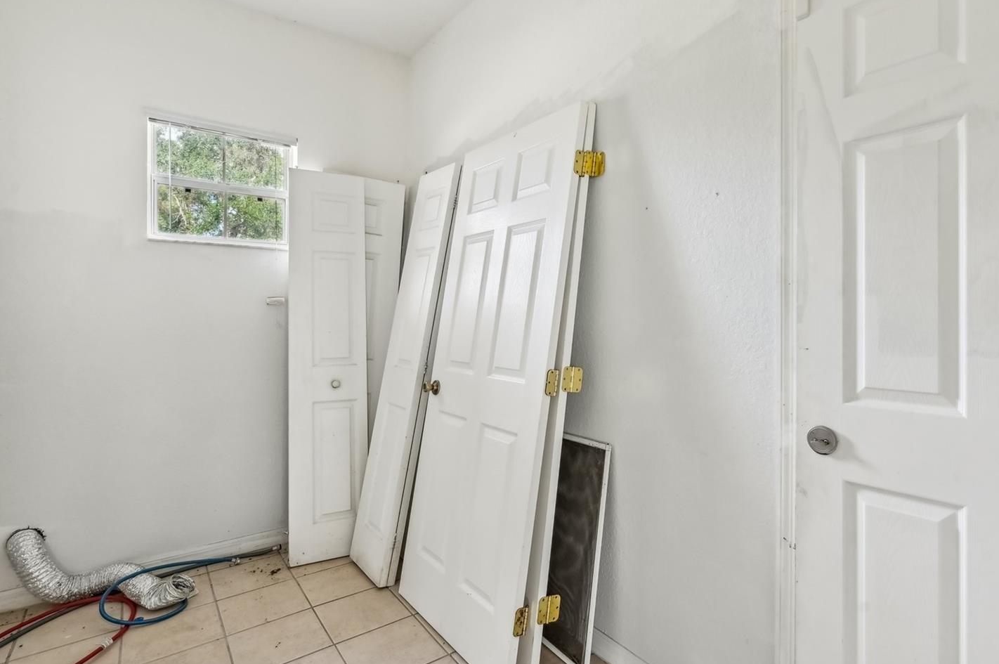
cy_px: 298
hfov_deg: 89.9
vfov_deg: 67.1
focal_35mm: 18
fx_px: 499
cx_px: 540
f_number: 8
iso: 400
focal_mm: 16
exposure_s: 1/15
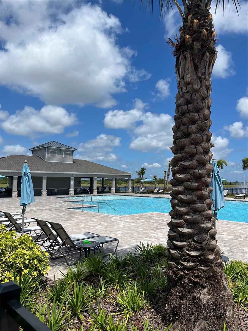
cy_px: 166
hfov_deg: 53.1
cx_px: 124
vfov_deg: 67.3
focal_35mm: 26
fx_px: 248
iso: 50
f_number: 1.6
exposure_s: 1/6173
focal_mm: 5.1
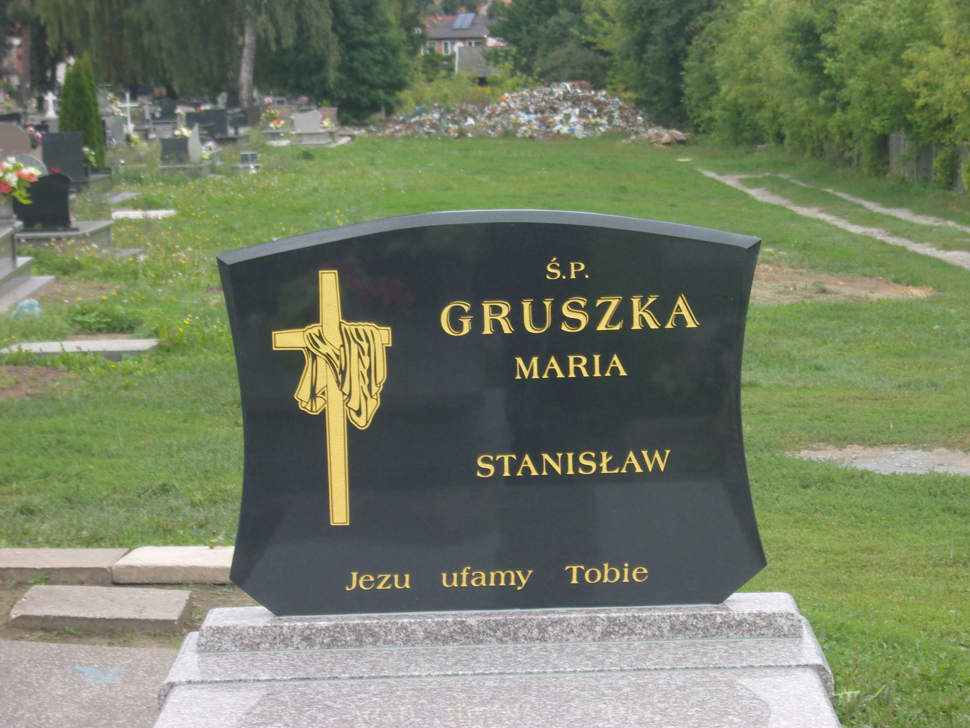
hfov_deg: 19.3
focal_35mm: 102
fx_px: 2858
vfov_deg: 14.5
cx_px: 485
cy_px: 364
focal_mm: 21.9
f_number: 5.2
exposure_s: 1/80
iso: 100
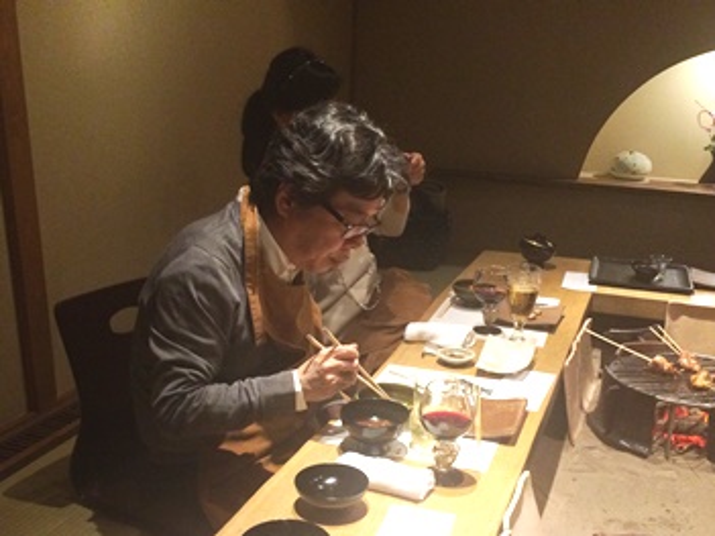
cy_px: 268
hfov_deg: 61.7
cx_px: 358
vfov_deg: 48.2
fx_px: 599
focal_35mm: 29
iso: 250
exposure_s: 1/30
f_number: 2.2
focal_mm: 4.15
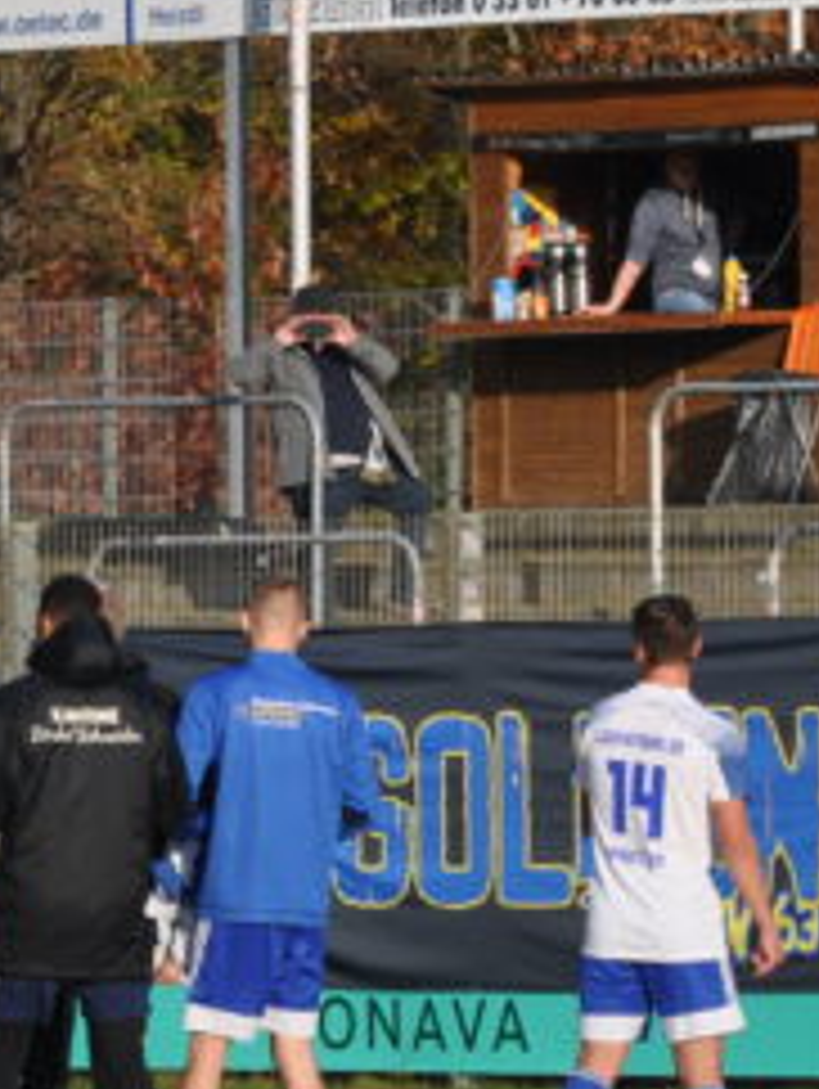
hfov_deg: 3.3
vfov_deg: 4.3
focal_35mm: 457
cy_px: 783
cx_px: 486
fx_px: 14392
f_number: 6.3
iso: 200
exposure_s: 1/640
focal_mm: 75
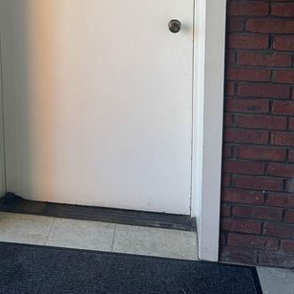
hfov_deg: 36.1
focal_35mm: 46
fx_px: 442
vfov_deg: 33.6
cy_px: 0
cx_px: 82
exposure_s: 1/215
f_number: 1.78
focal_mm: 6.76
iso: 64
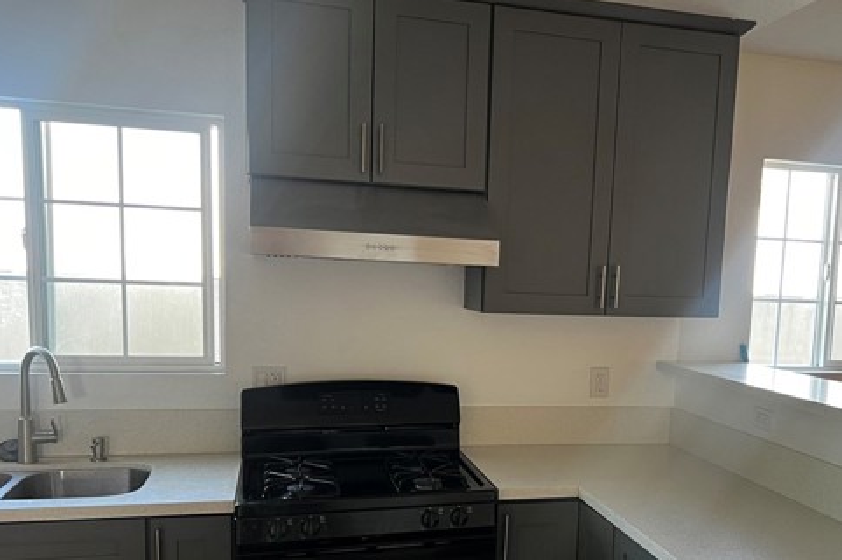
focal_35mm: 36
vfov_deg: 36.3
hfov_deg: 52.7
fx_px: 841
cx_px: 516
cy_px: 392
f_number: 1.5
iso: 125
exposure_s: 1/78
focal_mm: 5.7
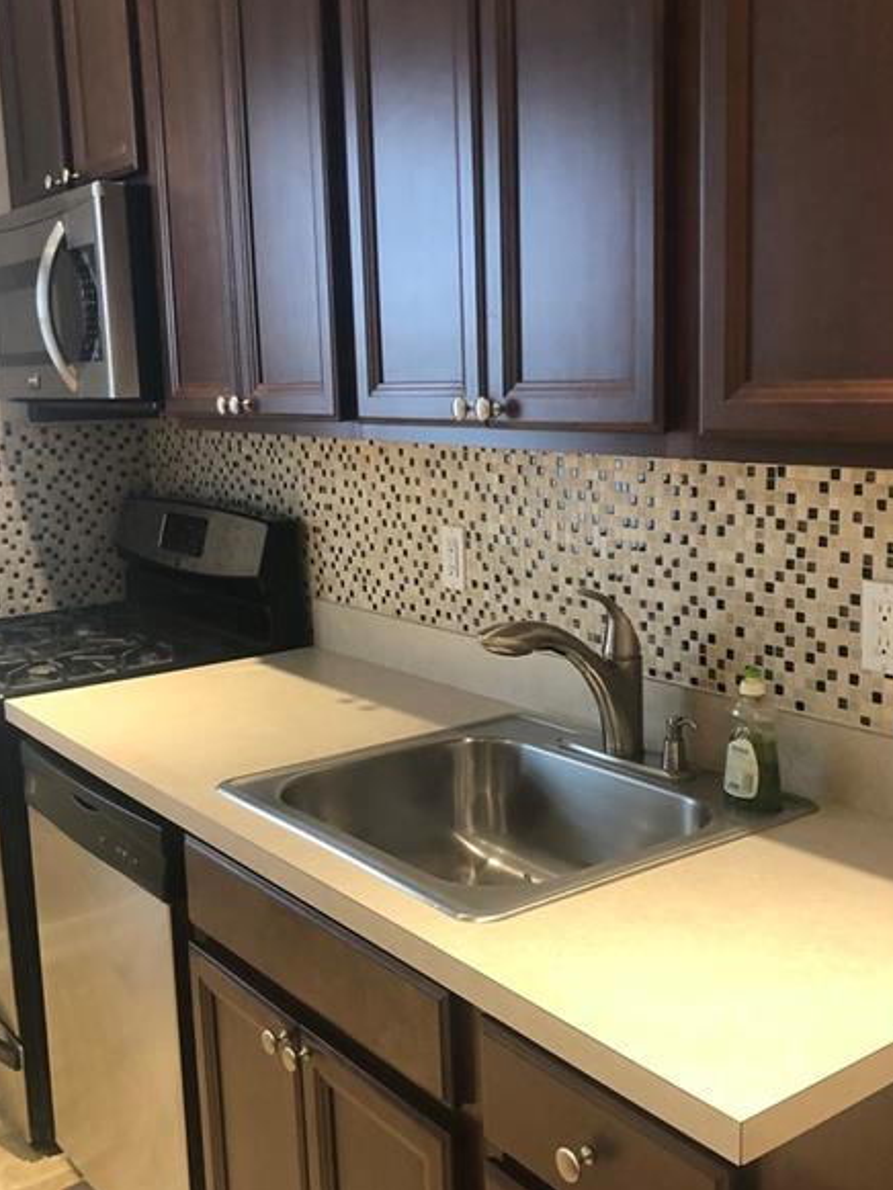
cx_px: 516
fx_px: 1272
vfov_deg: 50.1
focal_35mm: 37
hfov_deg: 38.6
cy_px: 612
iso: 64
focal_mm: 4
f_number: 1.8
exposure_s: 1/15
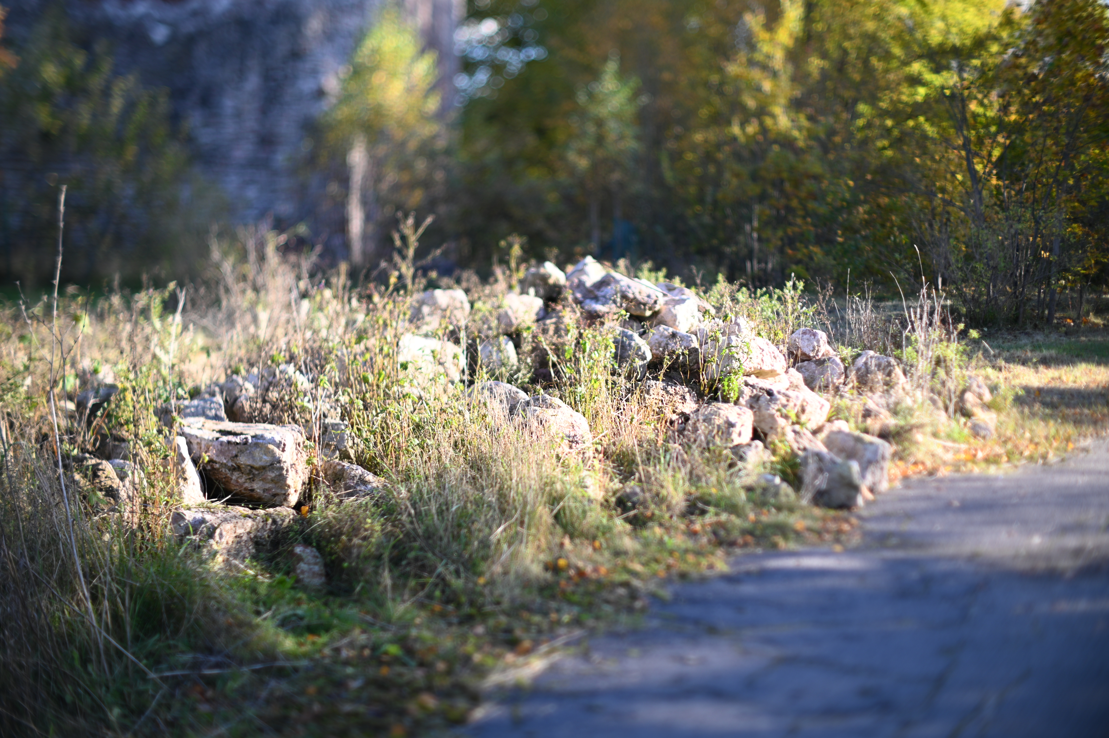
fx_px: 1539
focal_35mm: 50
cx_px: 554
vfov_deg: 27.0
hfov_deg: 39.6
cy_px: 369
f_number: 1.4
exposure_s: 1/1000
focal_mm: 50
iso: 100
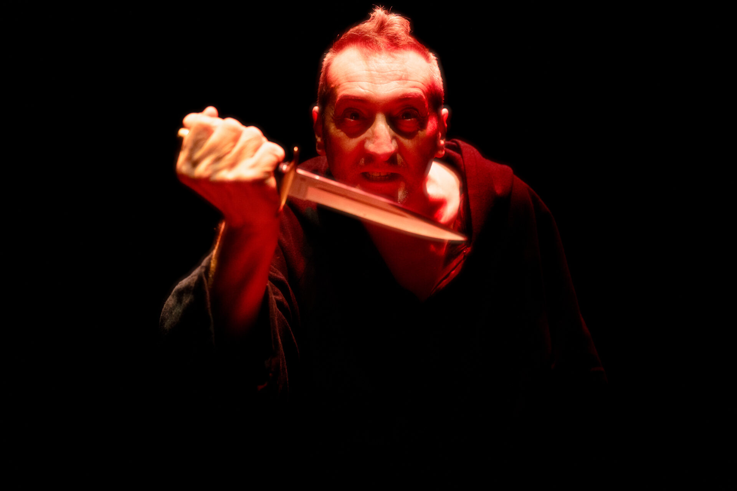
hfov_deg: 43.6
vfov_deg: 29.9
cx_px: 368
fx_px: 921
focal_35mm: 45
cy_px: 246
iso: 4000
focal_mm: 45
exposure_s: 1/160
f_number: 2.8
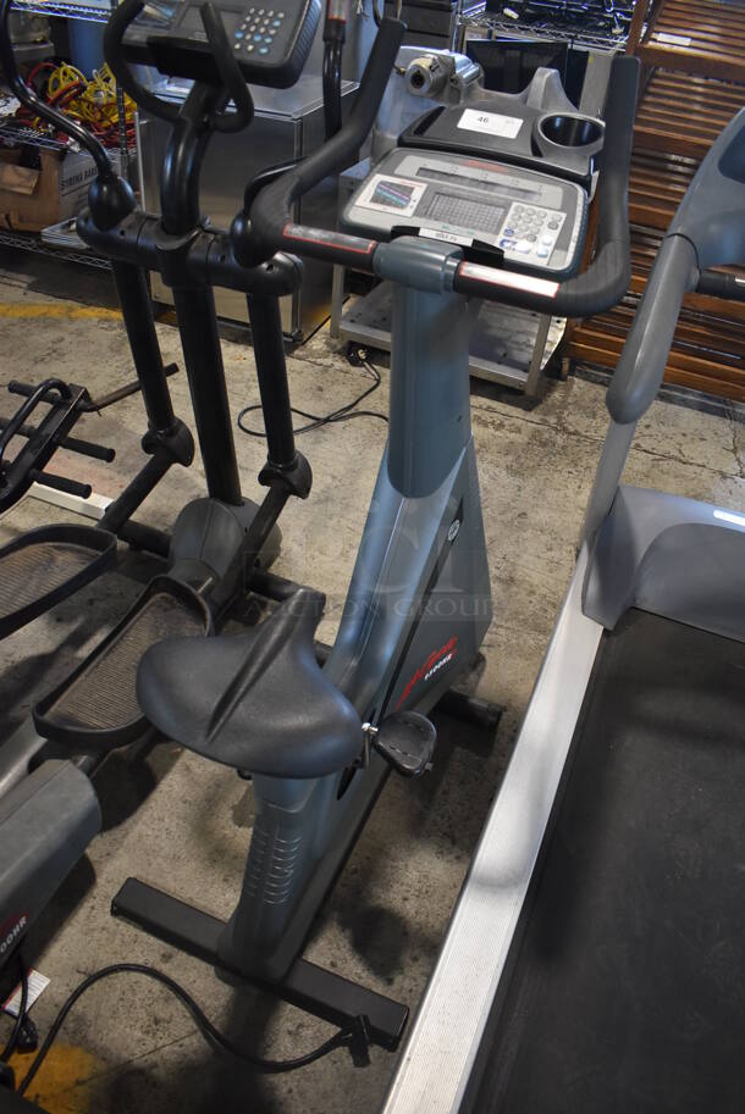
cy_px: 557
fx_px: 837
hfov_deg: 48.0
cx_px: 372
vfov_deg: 67.3
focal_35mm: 27
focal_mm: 18
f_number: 3.5
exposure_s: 1/125
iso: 1250
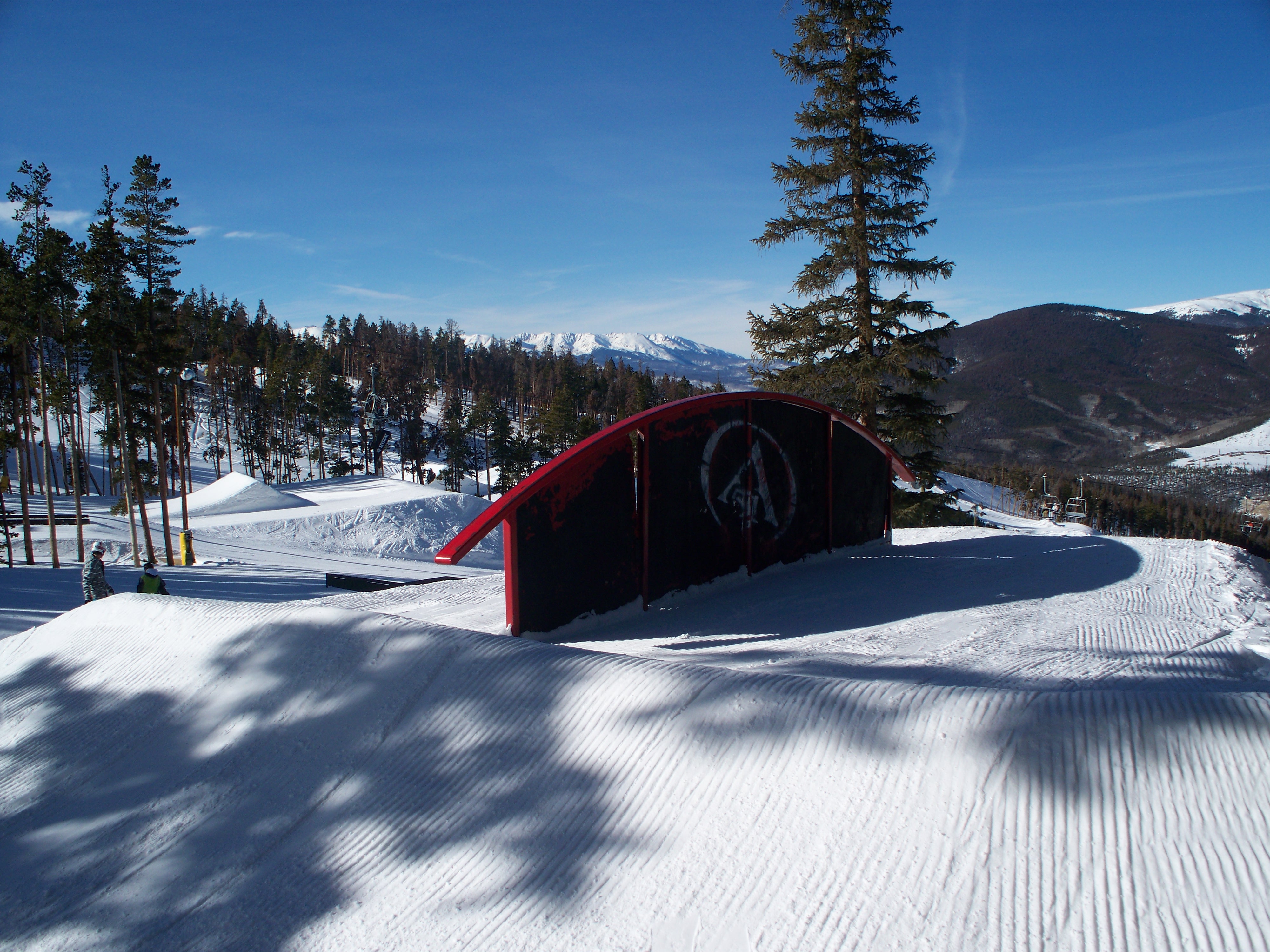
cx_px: 635
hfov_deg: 51.4
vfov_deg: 39.7
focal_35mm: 36
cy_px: 476
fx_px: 1321
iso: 64
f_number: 5
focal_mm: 7.54
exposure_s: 1/640
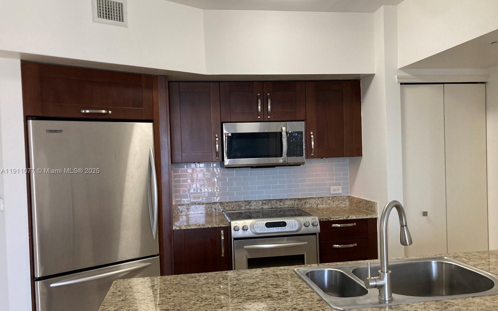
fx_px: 407
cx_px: 251
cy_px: 171
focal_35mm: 30
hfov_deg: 62.9
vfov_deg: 41.8
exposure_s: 1/60
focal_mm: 3.99
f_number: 1.8
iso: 80
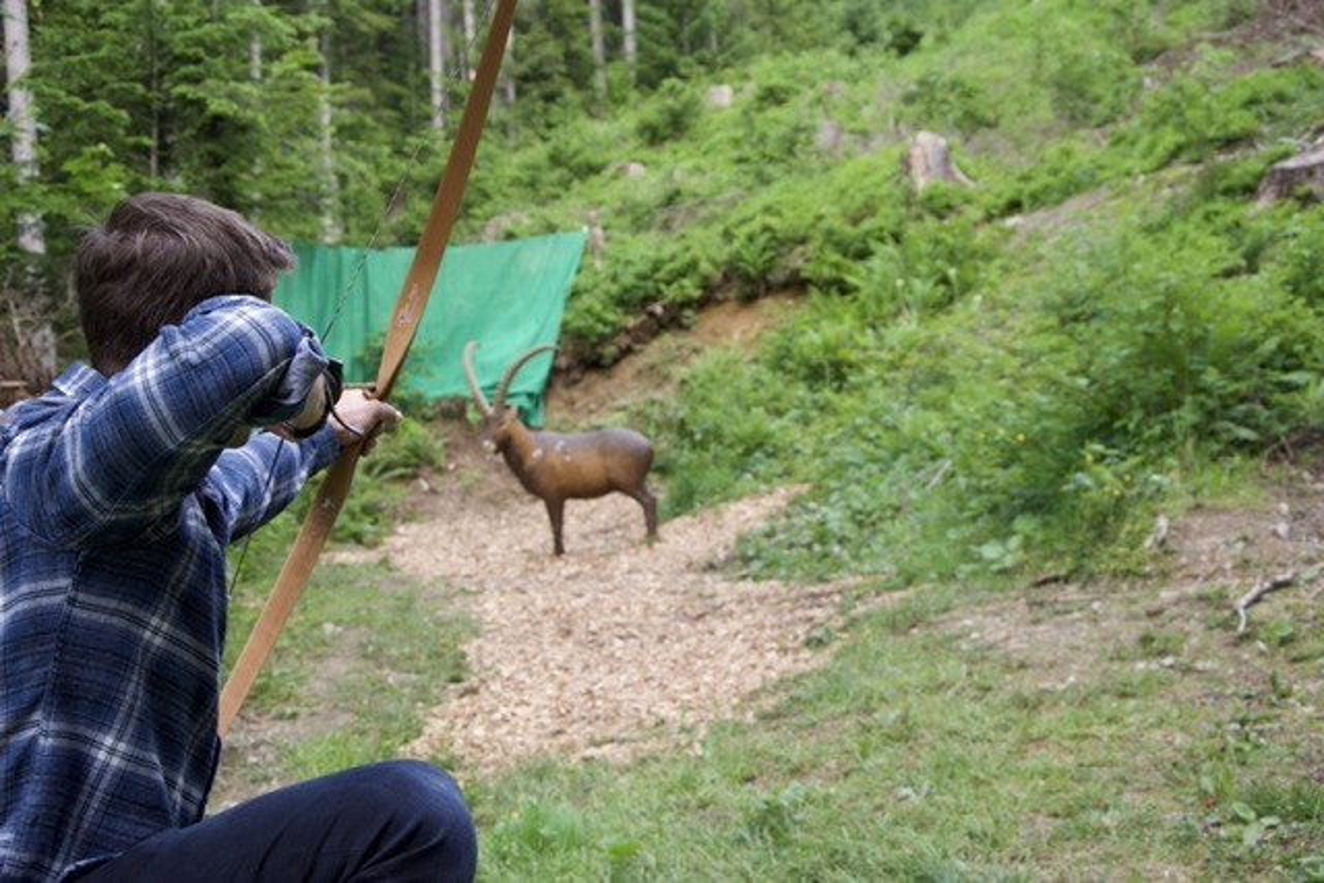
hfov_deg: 35.0
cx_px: 662
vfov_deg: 23.8
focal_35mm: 57
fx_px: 2097
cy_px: 442
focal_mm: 38
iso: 400
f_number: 6.3
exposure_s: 1/125
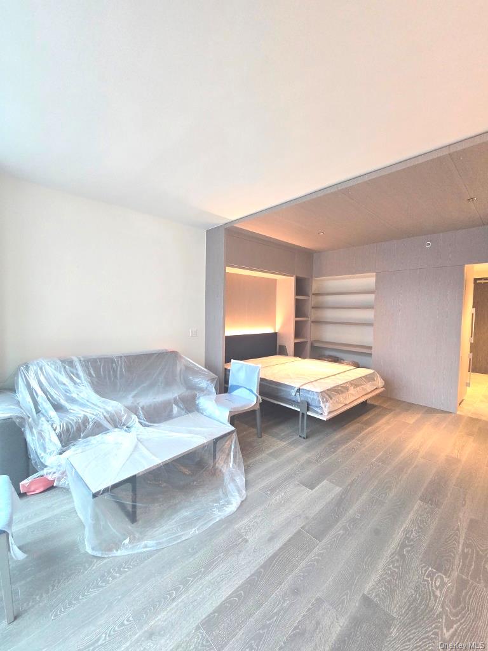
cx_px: 244
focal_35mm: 13
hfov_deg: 89.9
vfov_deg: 106.2
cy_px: 326
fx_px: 244
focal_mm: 2.2
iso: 320
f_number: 2.2
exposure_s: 1/60
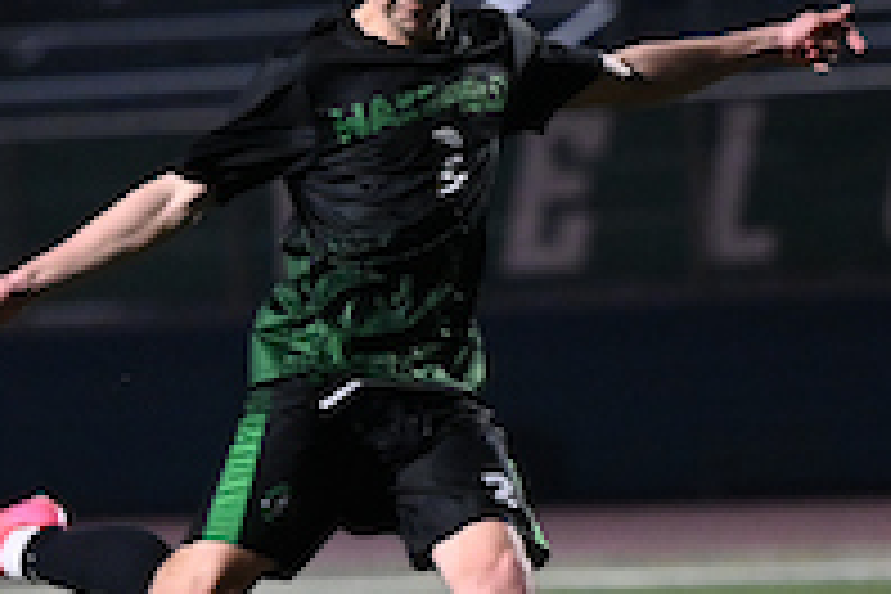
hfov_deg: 2.7
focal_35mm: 750
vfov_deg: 1.8
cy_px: 270
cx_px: 248
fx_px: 18561
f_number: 2.8
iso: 4000
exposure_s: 1/800
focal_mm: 165
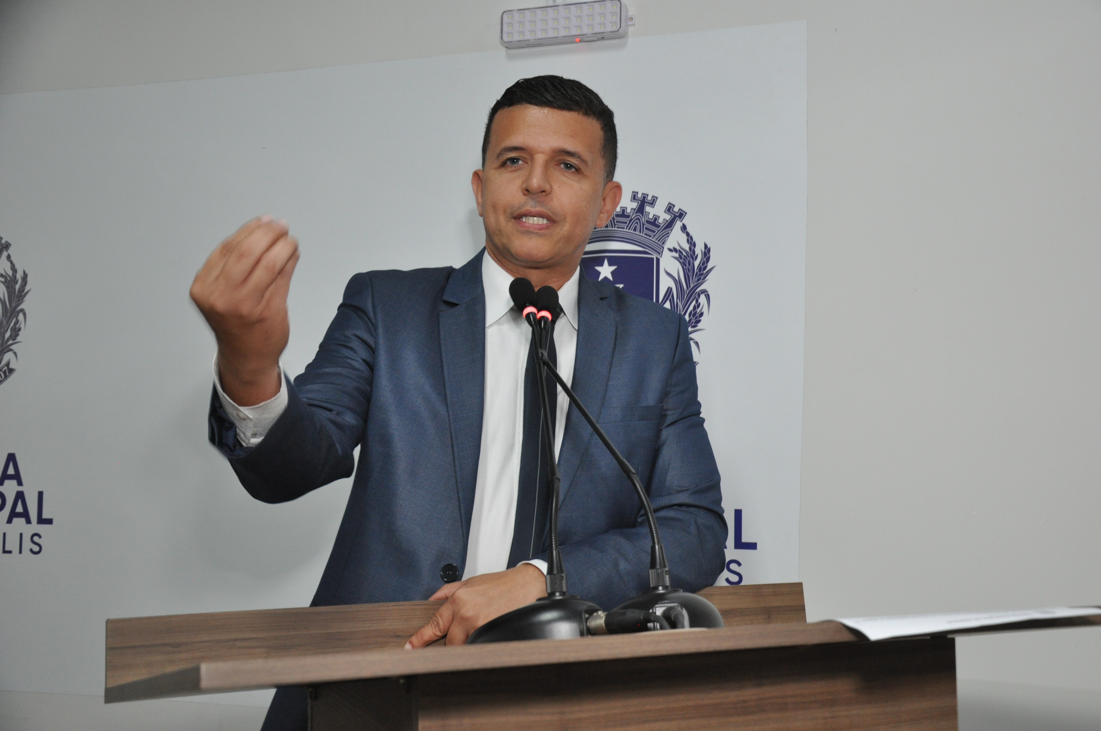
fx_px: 1833
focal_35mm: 60
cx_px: 550
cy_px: 366
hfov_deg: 33.4
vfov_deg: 22.6
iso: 800
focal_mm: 40
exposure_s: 1/60
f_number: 5.6
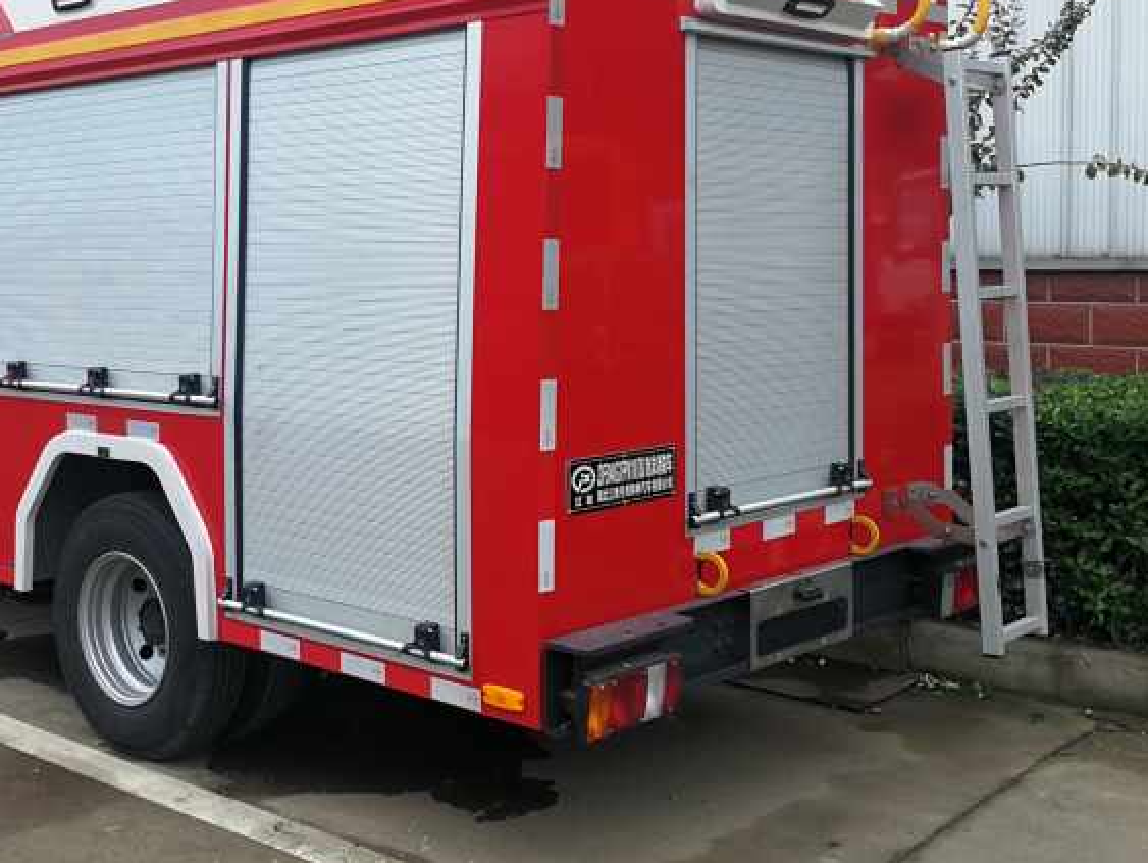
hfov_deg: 40.5
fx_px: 1527
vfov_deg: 31.4
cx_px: 343
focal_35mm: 46
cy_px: 310
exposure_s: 1/151
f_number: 2.2
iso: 50
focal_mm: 3.95
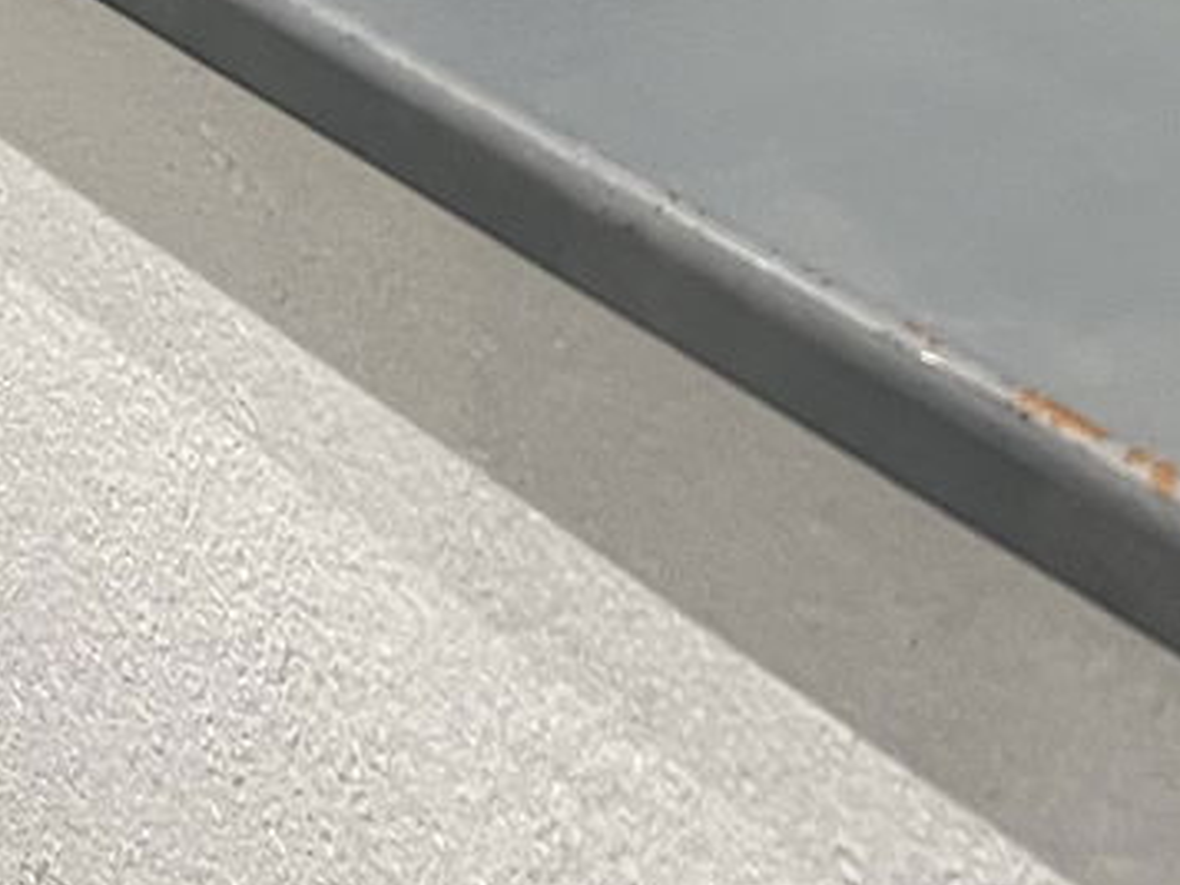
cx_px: 1372
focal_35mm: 117
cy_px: -766
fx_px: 3988
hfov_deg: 16.2
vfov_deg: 11.6
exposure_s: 1/50
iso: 250
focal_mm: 5.1
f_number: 1.6
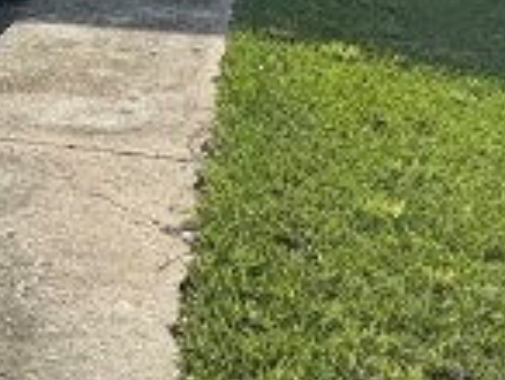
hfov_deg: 17.2
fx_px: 1432
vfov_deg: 13.6
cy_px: -301
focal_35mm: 98
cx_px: -336
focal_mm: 2.22
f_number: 2.2
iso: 50
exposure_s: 1/1976
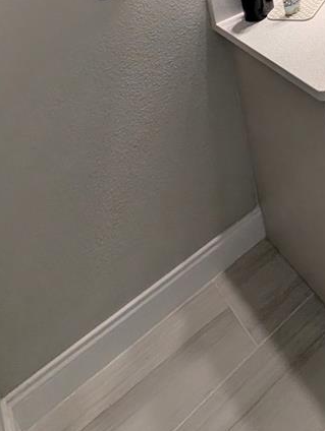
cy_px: -95
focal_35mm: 34
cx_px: 408
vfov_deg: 38.5
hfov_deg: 32.8
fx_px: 425
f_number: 1.7
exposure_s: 1/93
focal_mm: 2.02
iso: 46
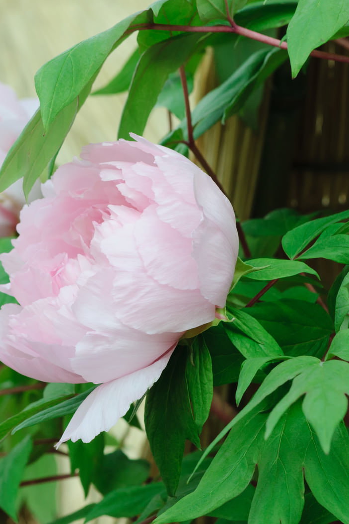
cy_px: 263
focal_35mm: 209
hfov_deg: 6.6
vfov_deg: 9.8
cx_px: 24
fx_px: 3040
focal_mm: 92
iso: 400
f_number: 9
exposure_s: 1/160
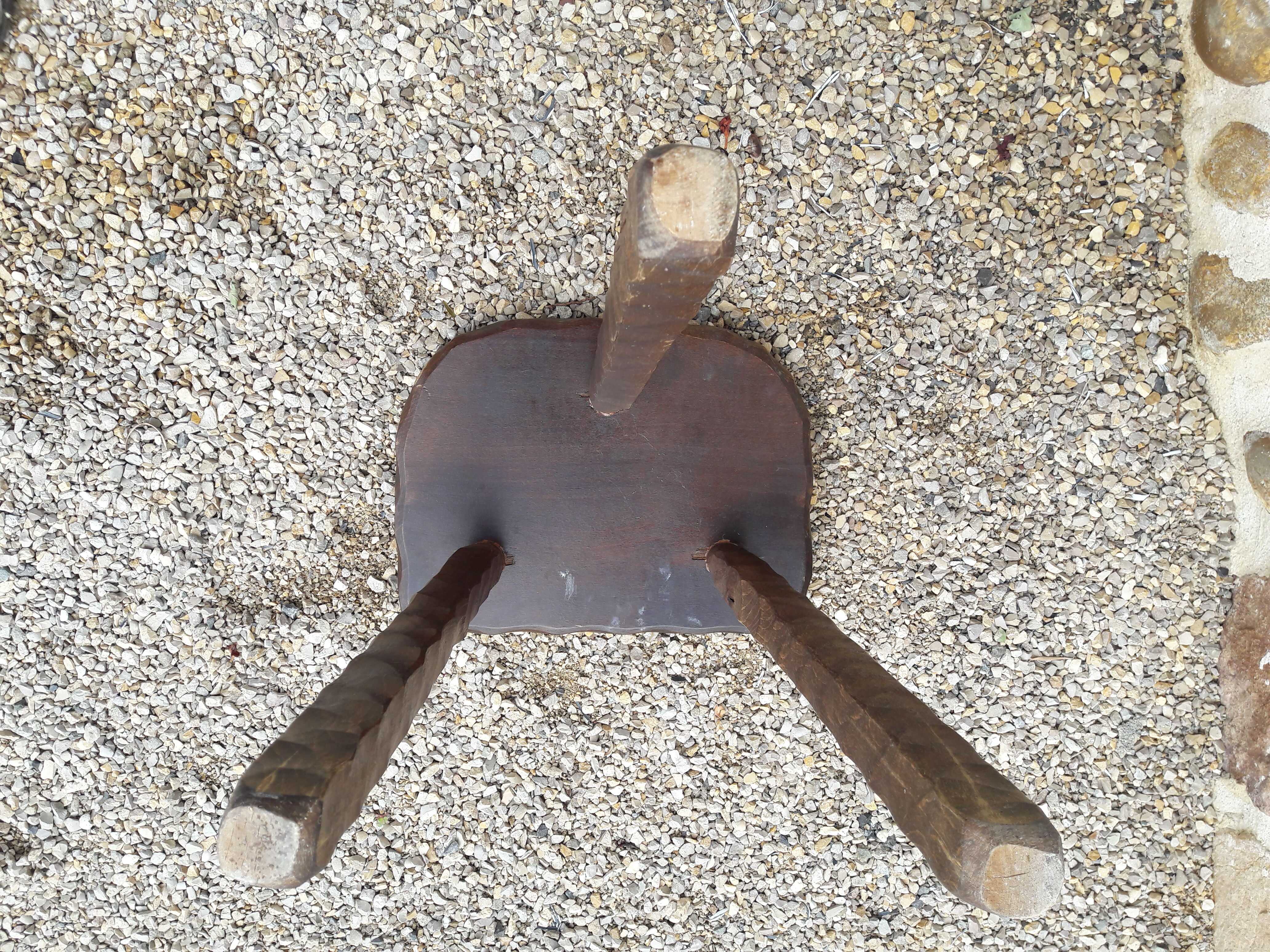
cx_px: 635
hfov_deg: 63.4
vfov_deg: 49.7
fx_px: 1027
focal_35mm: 28
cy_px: 476
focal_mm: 3.7
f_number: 1.9
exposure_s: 1/498
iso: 40
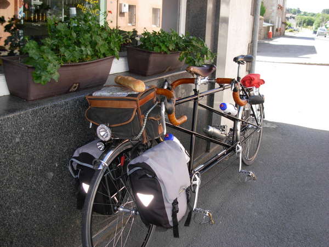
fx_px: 361
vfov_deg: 37.7
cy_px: 124
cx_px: 164
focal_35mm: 38
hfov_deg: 49.0
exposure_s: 1/166
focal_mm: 6.3
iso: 79
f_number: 2.9
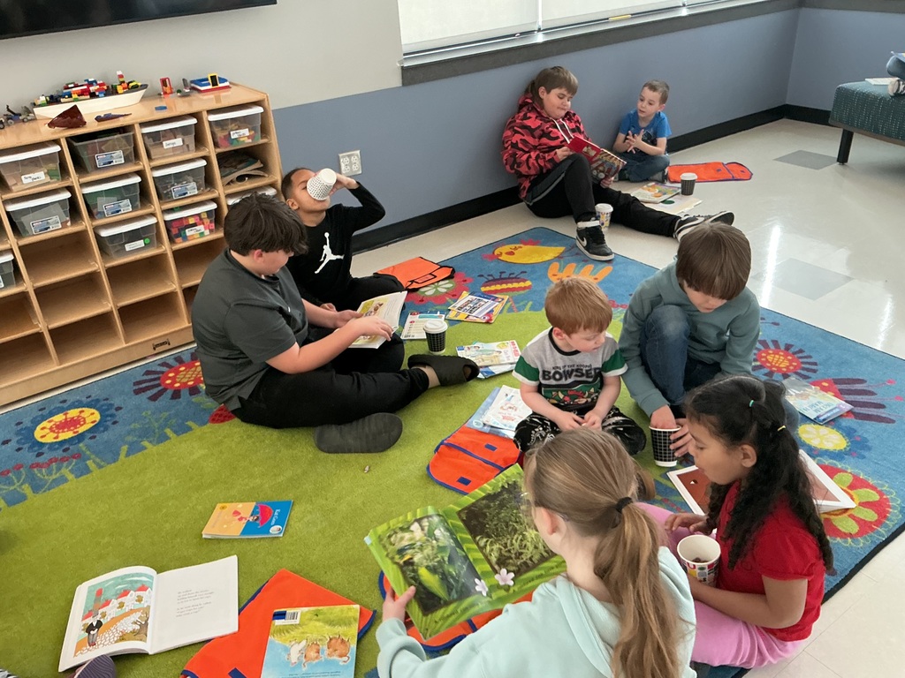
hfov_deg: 61.7
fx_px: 758
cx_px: 452
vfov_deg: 48.2
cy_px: 339
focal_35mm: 29
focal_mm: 3
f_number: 1.8
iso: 125
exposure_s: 1/60
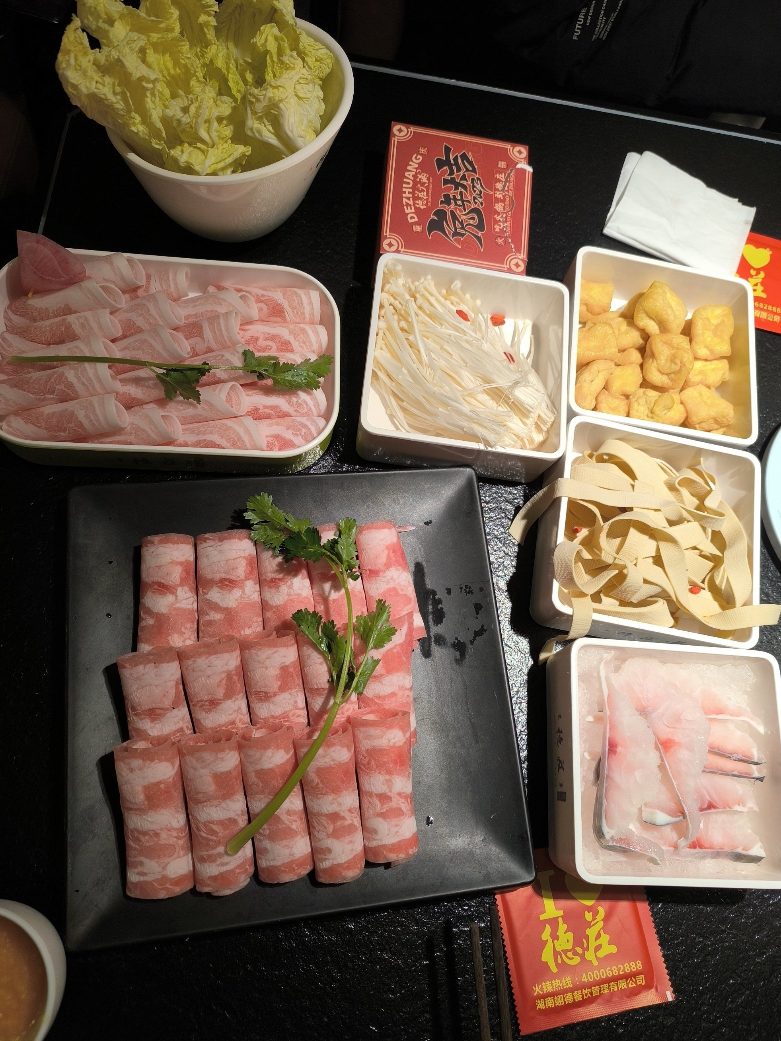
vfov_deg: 71.6
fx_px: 722
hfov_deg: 56.8
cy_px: 531
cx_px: 402
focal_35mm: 24
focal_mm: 6.14
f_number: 1.65
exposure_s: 1/101
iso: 250
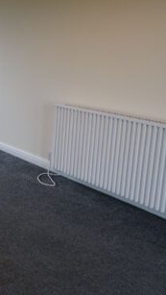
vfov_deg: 45.1
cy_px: 112
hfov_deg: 21.8
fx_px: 352
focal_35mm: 45
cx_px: -87
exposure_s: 1/160
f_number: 4
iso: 1250
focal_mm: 22
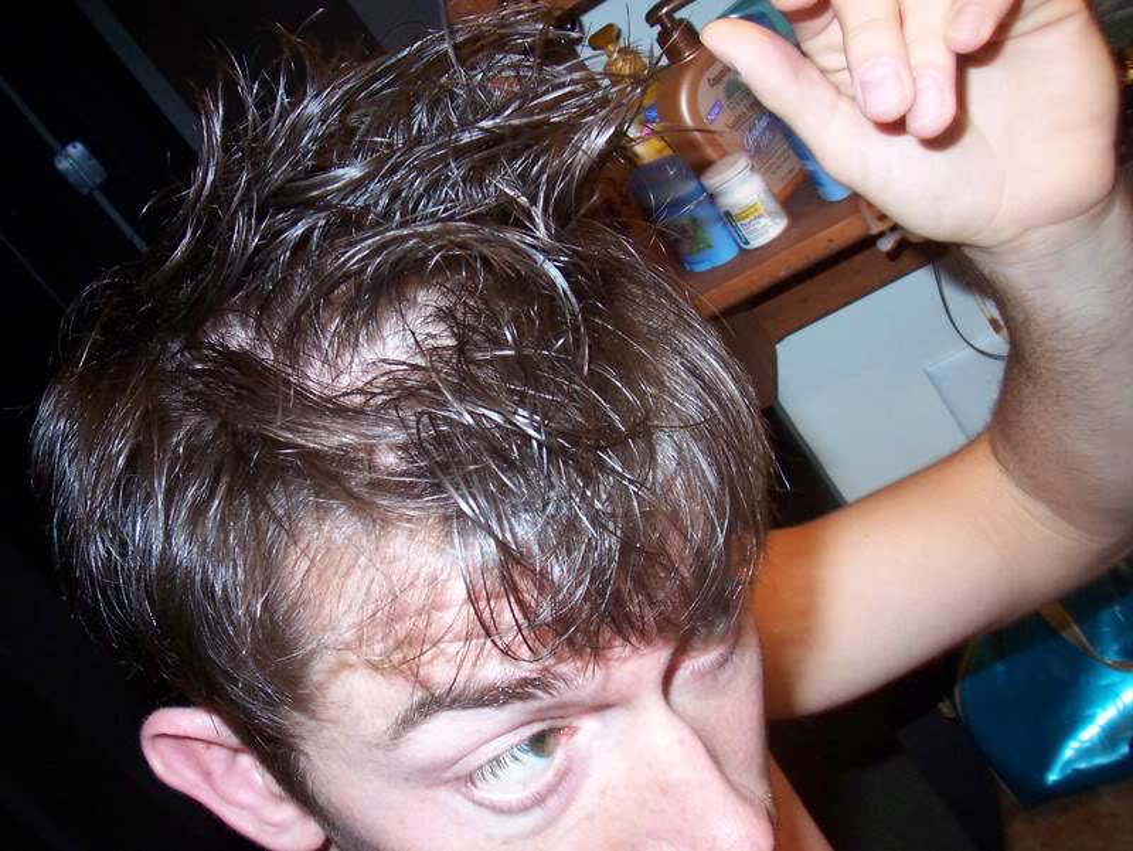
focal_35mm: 38
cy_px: 426
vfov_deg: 37.8
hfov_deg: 49.0
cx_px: 566
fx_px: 1245
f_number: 3.9
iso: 200
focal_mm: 6.3
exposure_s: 1/60
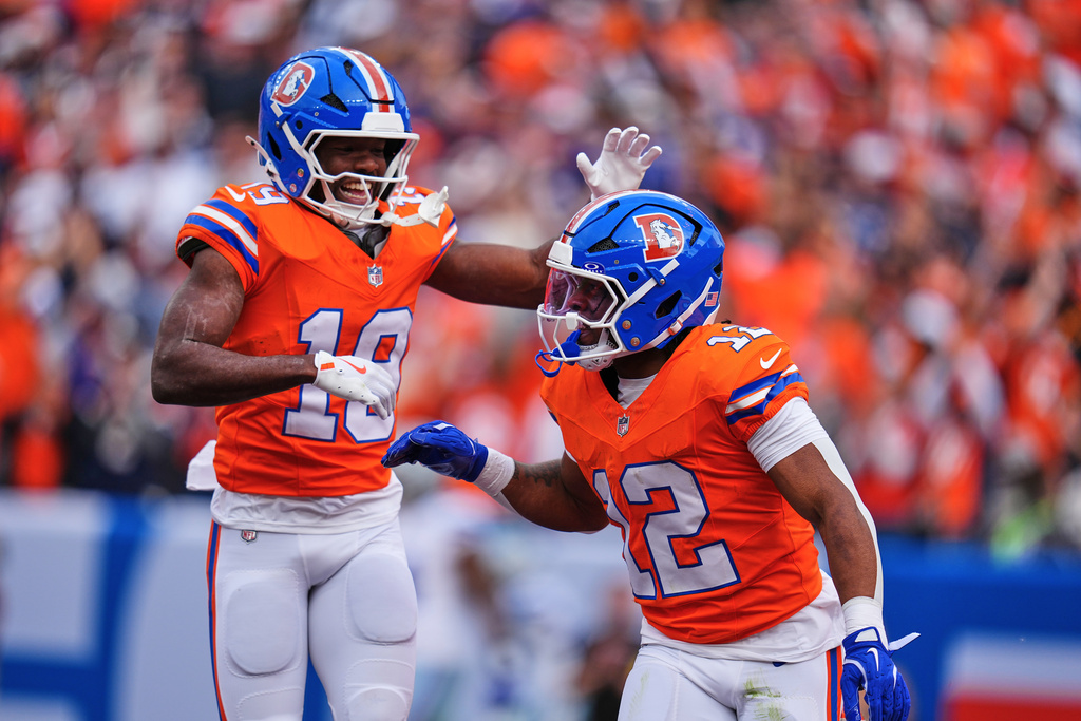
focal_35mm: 400
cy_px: 360
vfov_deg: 3.4
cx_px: 540
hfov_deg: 5.2
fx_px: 12012
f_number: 2.8
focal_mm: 400
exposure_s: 1/2500
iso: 320
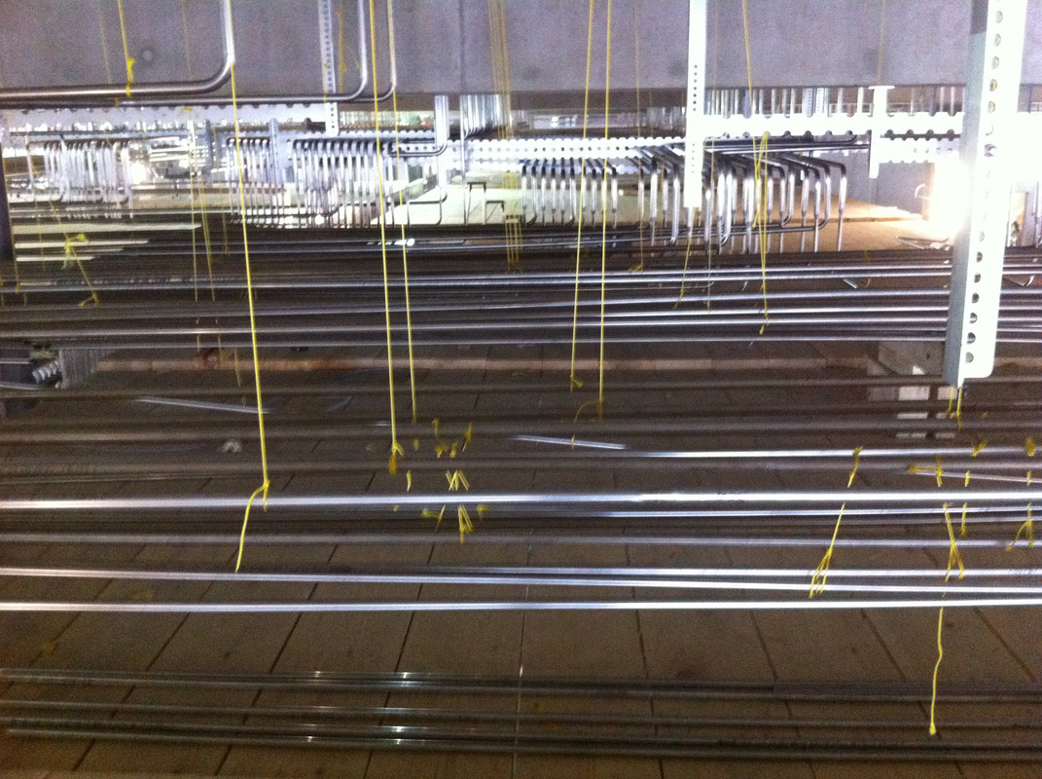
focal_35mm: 35
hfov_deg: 52.7
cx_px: 521
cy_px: 390
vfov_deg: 40.6
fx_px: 1052
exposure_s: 1/15
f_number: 2.8
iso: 640
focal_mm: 3.85
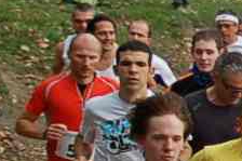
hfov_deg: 4.6
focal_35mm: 423
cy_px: 137
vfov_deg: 3.2
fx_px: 2841
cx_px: 768
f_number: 4.8
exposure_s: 1/800
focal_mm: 42
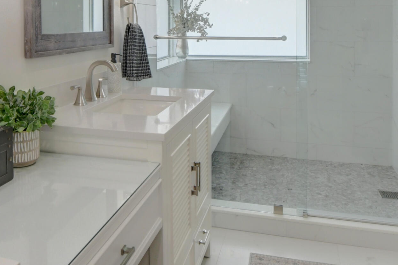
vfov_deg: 34.9
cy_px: 31
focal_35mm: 36
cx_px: 150
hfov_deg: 52.6
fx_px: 397
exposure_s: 1/200
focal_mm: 10
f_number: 8
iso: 1000
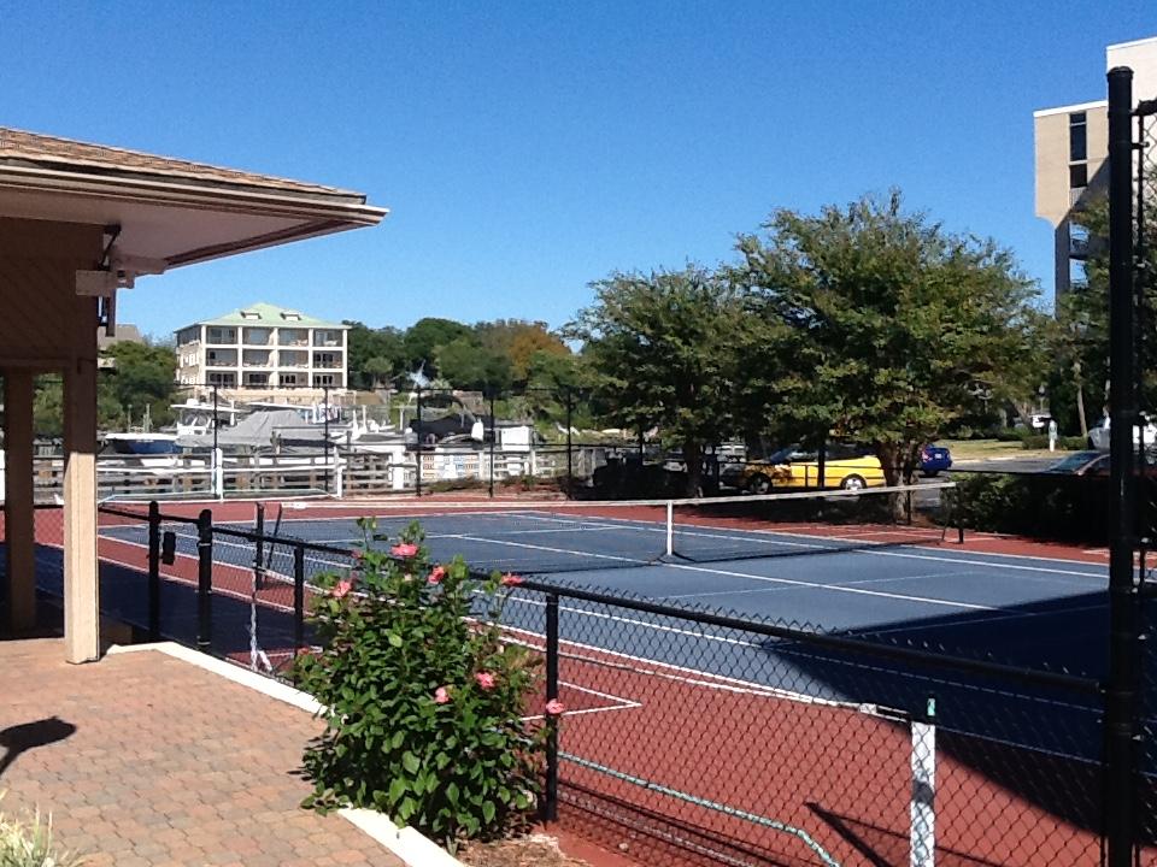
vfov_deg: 32.9
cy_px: 434
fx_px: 1471
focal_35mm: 44
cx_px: 578
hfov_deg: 42.9
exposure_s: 1/1575
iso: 40
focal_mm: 2.03
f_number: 2.4
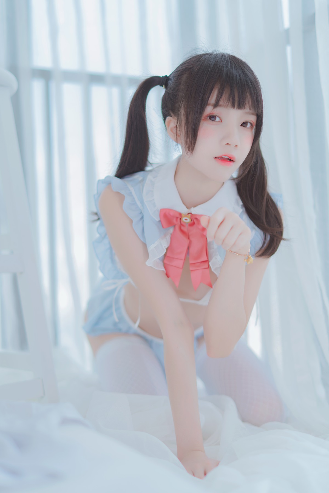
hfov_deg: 27.0
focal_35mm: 50
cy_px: 246
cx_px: 164
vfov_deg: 39.6
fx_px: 685
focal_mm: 50
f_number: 1.4
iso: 100
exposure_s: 1/250
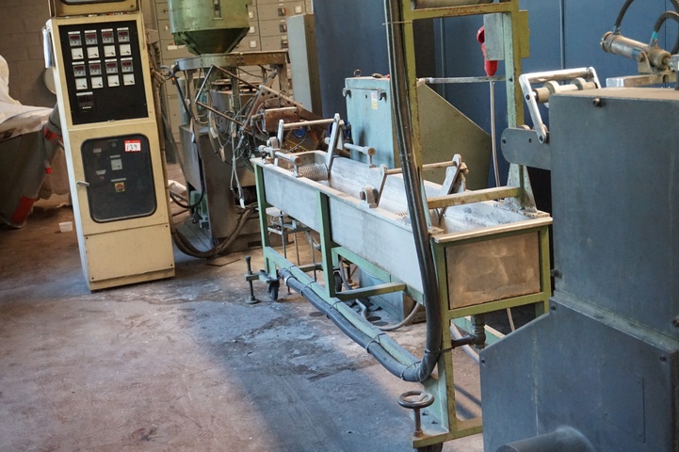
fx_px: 848
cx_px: 340
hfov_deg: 43.6
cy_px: 226
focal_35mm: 45
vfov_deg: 29.8
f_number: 5
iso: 3200
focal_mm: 30
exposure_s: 1/60
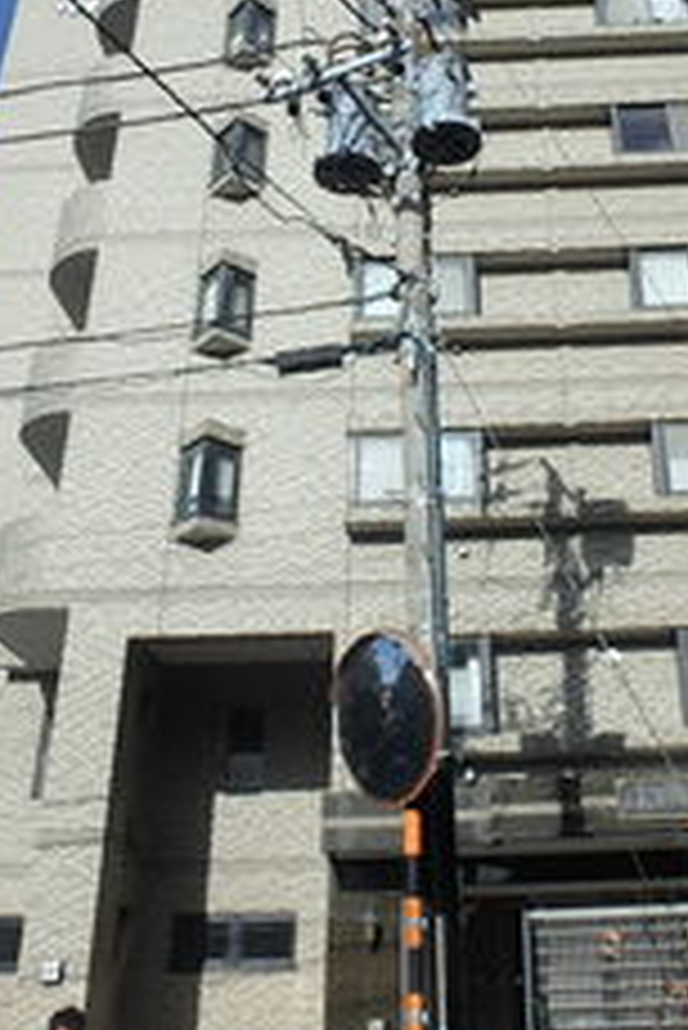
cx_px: 459
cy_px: 331
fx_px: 1145
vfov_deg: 47.5
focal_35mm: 40
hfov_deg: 33.2
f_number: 6
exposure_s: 1/500
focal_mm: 3.7
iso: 125
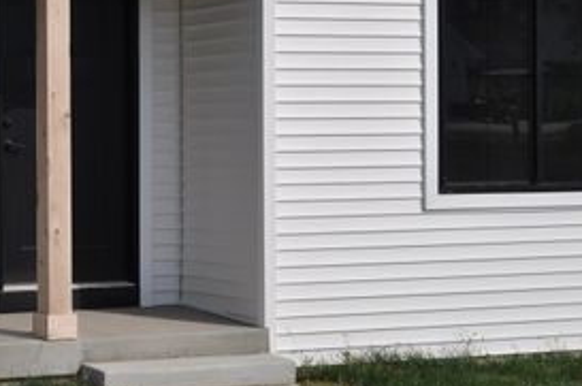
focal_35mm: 110
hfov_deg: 18.4
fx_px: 1775
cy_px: 139
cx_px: 81
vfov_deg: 12.4
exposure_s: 1/500
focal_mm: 40
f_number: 11
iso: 200
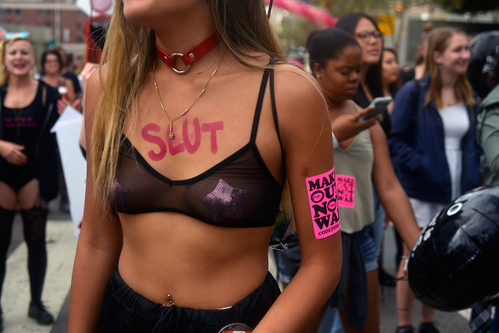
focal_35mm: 50
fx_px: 693
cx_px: 250
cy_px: 166
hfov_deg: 39.6
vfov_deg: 27.0
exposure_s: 1/750
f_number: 4.8
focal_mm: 50
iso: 100
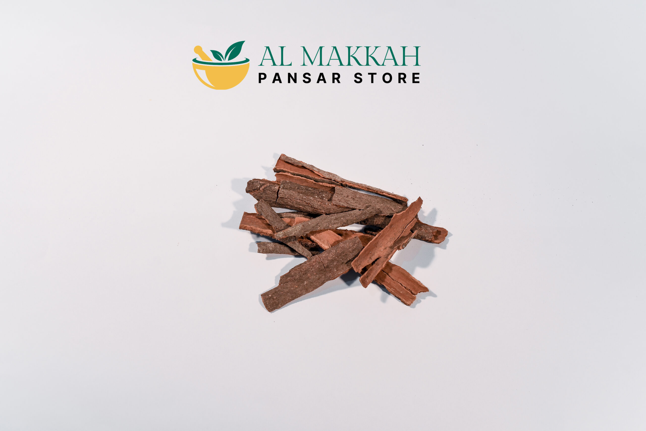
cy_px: 216
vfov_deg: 27.0
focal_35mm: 50
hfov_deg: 39.6
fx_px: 898
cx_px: 323
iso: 1000
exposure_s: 1/200
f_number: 5
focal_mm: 50
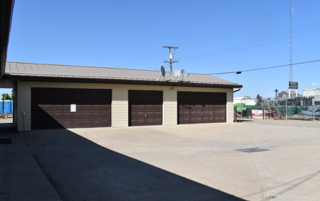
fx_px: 284
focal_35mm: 33
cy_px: 105
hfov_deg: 58.8
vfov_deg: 38.9
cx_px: 159
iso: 100
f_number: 11
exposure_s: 1/200
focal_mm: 21
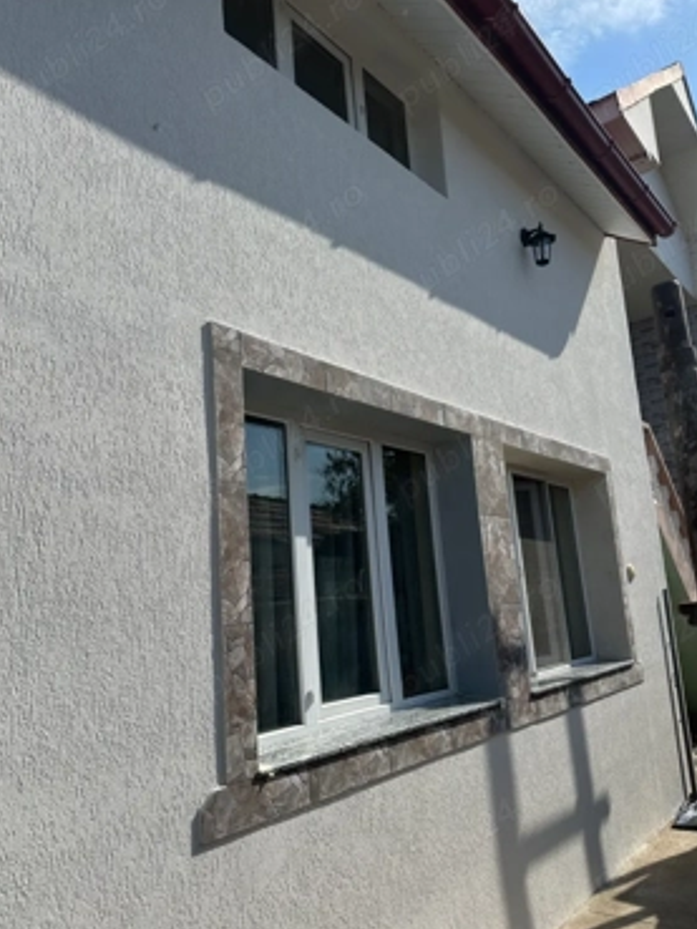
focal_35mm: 26
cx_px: 332
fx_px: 698
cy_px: 471
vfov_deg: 67.3
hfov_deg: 53.1
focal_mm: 6.86
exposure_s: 1/7576
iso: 80
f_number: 1.78
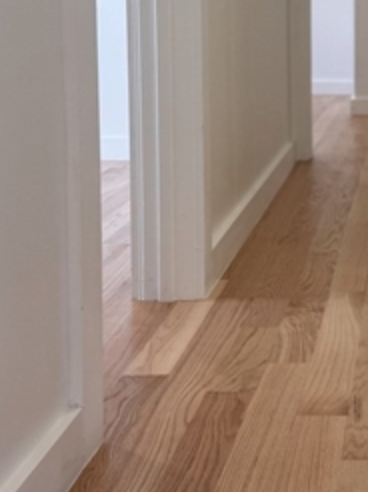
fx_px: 1065
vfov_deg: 25.6
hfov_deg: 19.0
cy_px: 106
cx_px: 384
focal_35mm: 75
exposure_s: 1/120
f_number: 1.78
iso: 64
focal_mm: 6.76
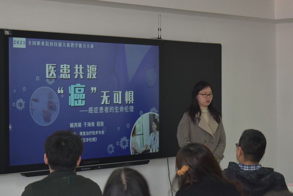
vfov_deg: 14.0
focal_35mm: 98
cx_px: 152
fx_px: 795
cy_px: 105
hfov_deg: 20.9
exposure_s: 1/30
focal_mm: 55
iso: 500
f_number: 5.6
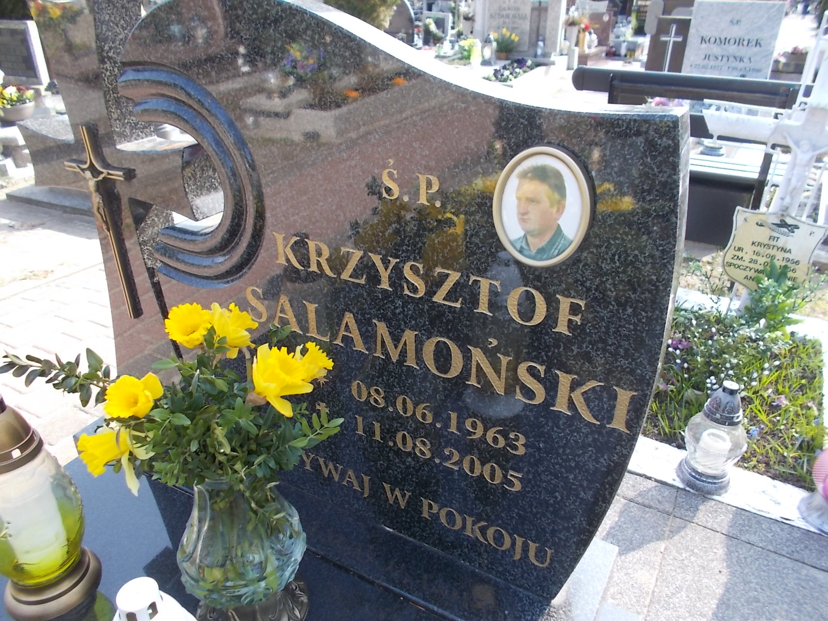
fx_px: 622
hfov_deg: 67.3
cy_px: 310
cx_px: 414
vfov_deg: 53.1
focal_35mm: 26
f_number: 3.2
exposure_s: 1/125
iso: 80
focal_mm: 4.6
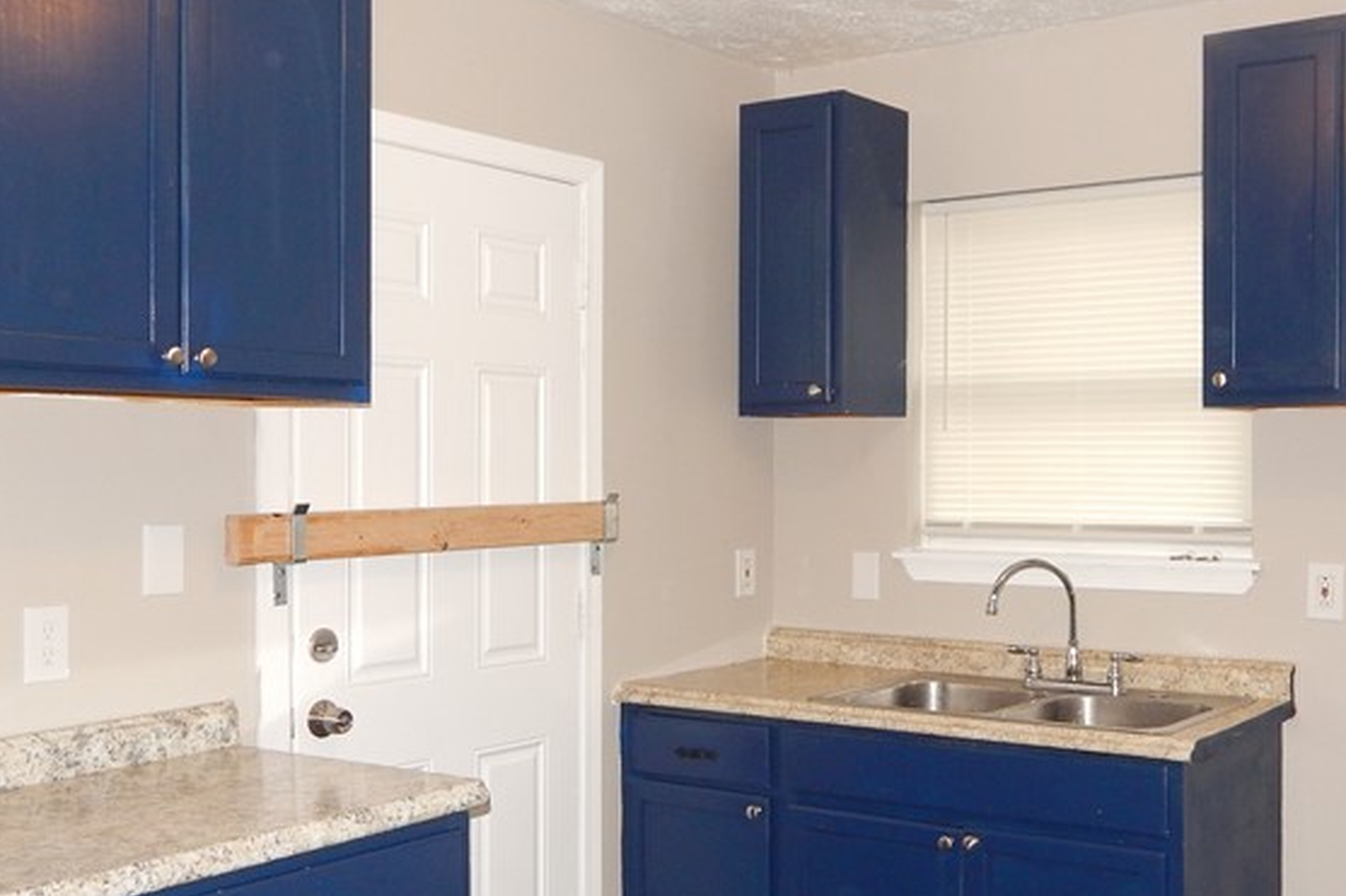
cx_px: 797
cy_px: 495
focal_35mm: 44
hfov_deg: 44.3
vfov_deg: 30.5
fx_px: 1645
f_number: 3
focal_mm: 4
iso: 200
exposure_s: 1/30
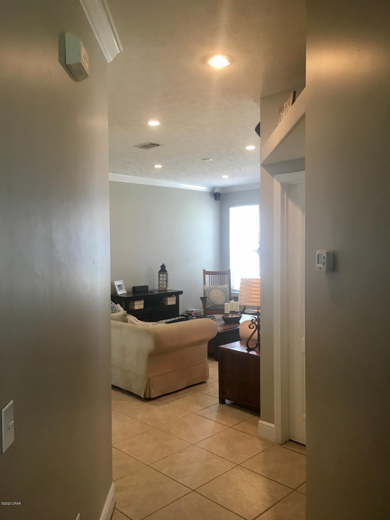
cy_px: 260
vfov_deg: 61.7
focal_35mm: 29
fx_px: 436
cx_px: 195
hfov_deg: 48.2
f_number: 2.2
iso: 50
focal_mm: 4.15
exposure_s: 1/30
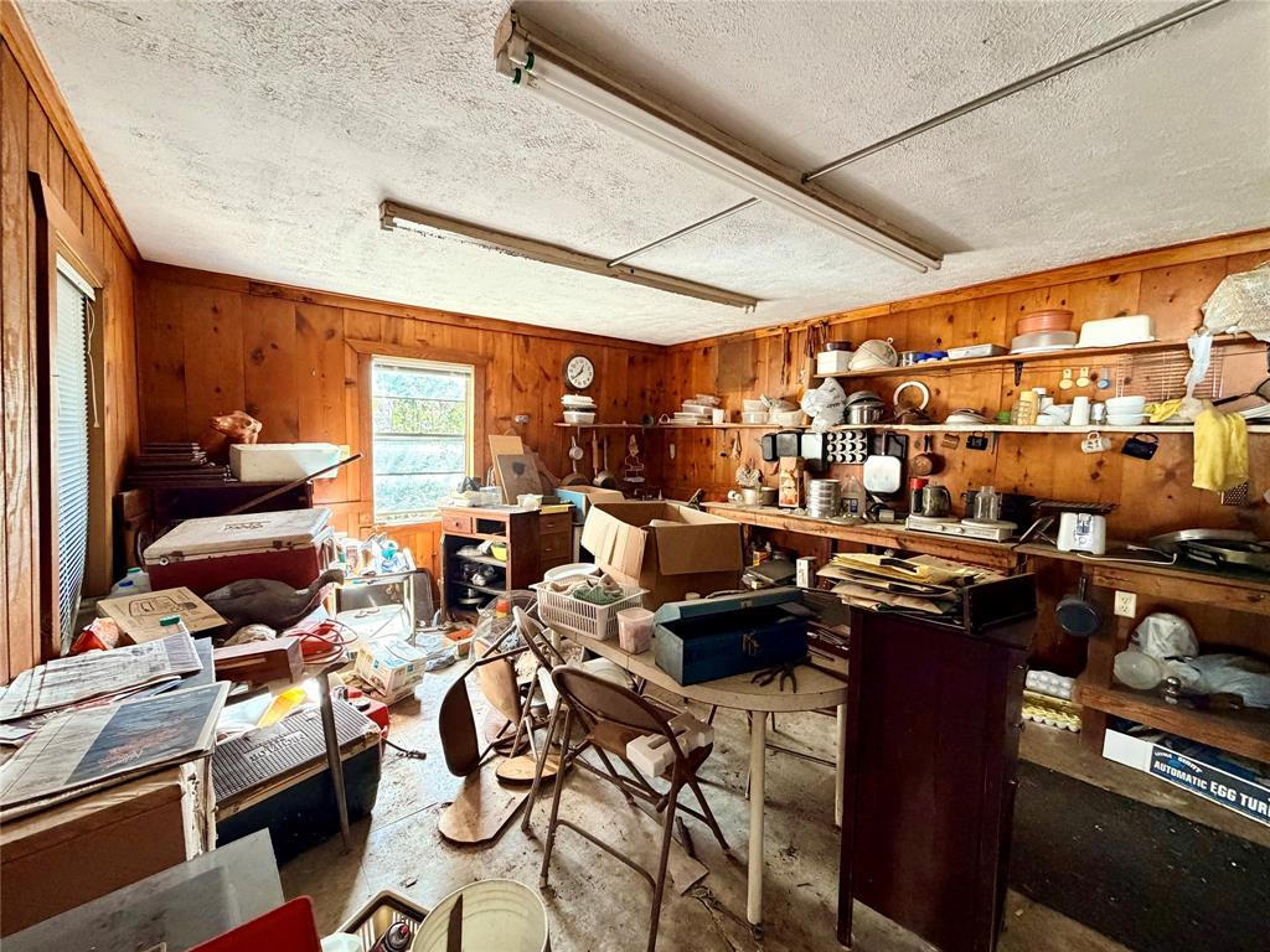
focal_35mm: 14
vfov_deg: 85.7
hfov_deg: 102.1
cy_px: 476
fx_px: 514
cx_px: 635
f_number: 2.2
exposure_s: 1/60
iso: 400
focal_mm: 2.22
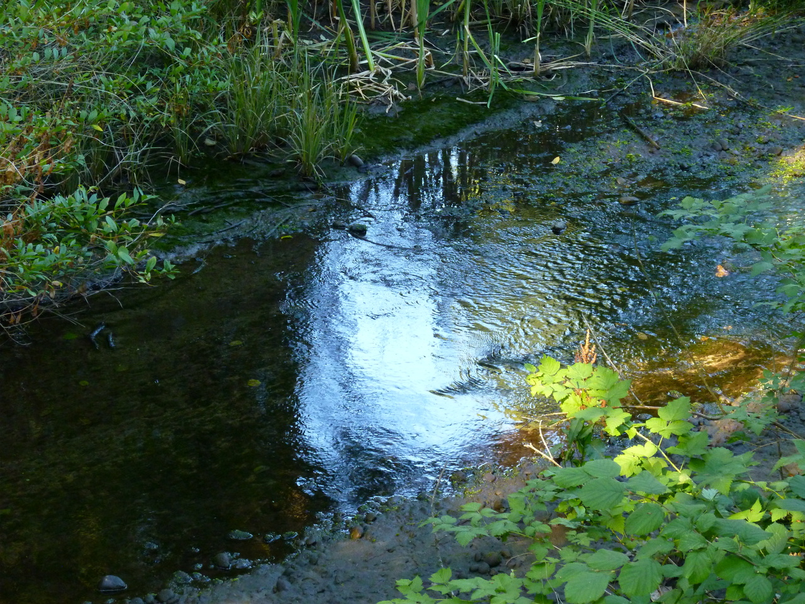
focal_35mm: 105
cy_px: 302
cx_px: 402
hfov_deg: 18.7
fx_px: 2442
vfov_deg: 14.1
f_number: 5.2
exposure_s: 1/30
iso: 400
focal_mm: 18.8
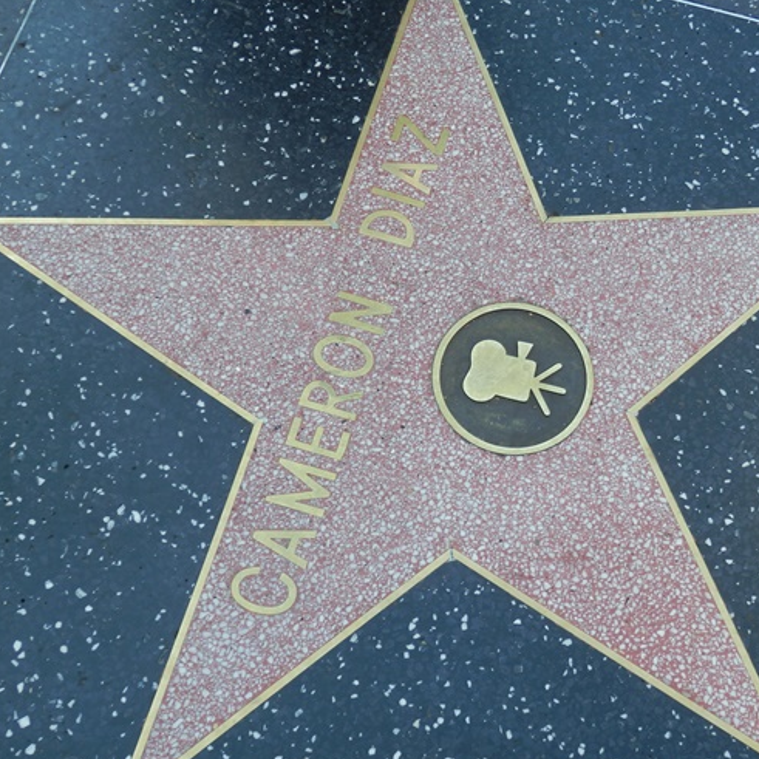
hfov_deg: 35.2
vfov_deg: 35.3
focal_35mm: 48
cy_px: 356
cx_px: 468
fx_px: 1191
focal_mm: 6.6
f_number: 3.6
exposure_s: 1/125
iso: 80
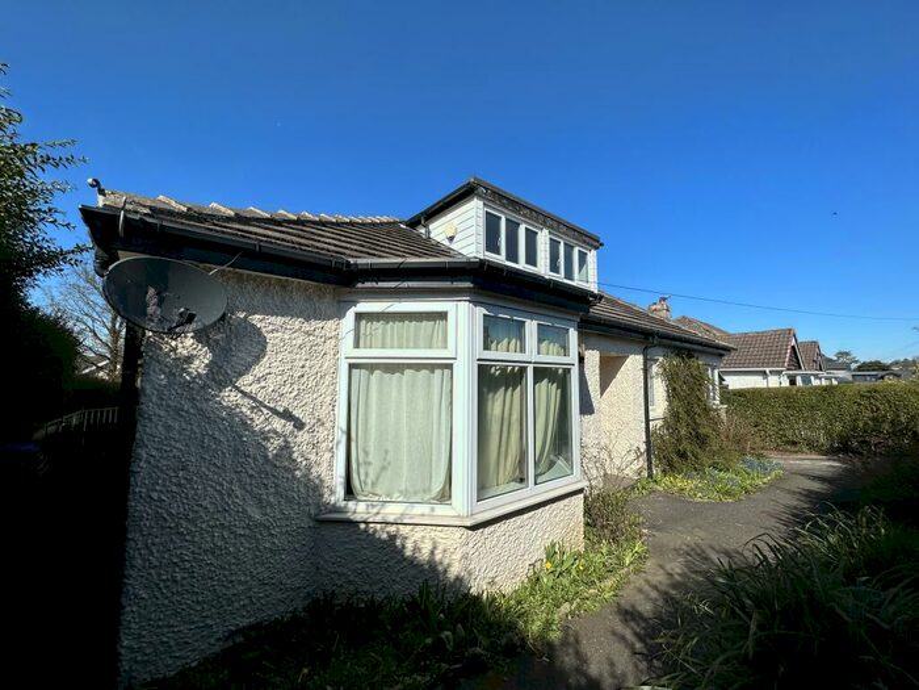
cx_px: 460
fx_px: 372
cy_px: 345
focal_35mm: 14
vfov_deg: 85.7
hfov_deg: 102.1
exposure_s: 1/4651
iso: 50
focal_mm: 2.22
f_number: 2.2
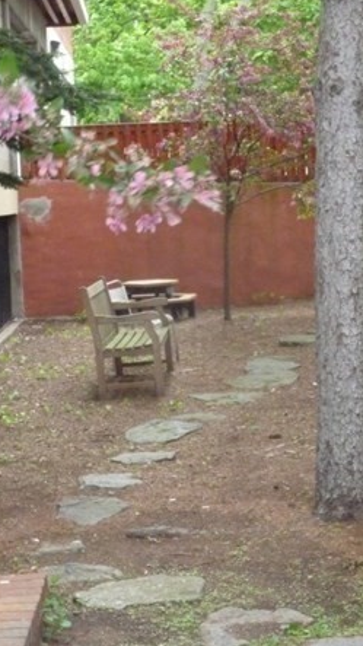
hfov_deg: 13.9
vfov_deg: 24.5
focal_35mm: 87
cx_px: 173
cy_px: 321
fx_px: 1490
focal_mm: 10.4
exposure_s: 1/40
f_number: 4.7
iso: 800
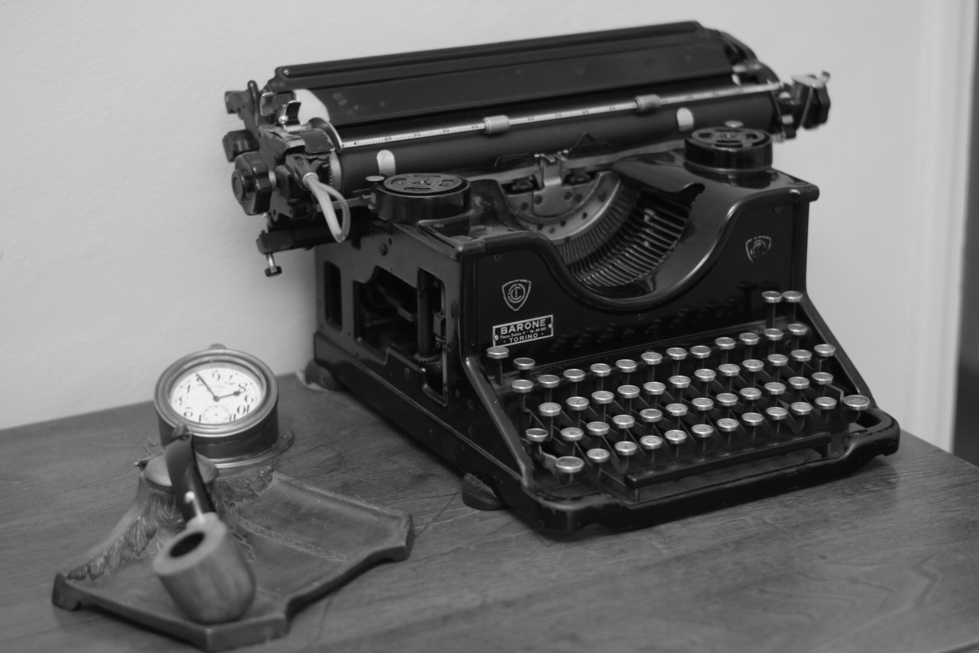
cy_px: 326
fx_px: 2039
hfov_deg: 27.0
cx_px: 490
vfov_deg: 18.2
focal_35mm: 75
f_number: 1.8
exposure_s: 1/60
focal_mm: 50
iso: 1000
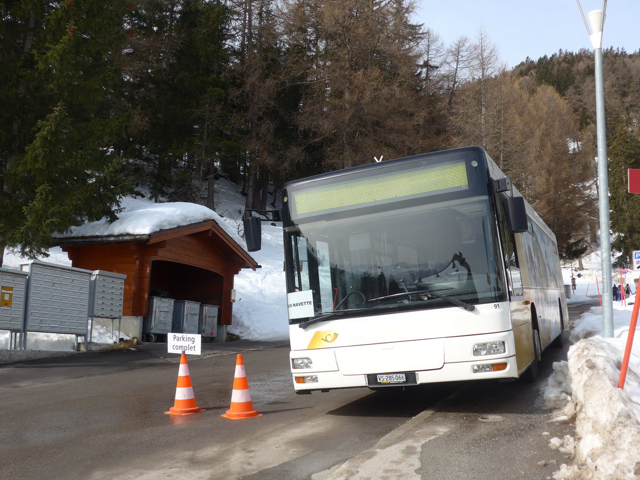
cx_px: 320
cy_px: 240
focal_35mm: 36
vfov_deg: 39.7
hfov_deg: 51.4
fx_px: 666
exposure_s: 1/1600
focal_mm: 7.5
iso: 80
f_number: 2.8
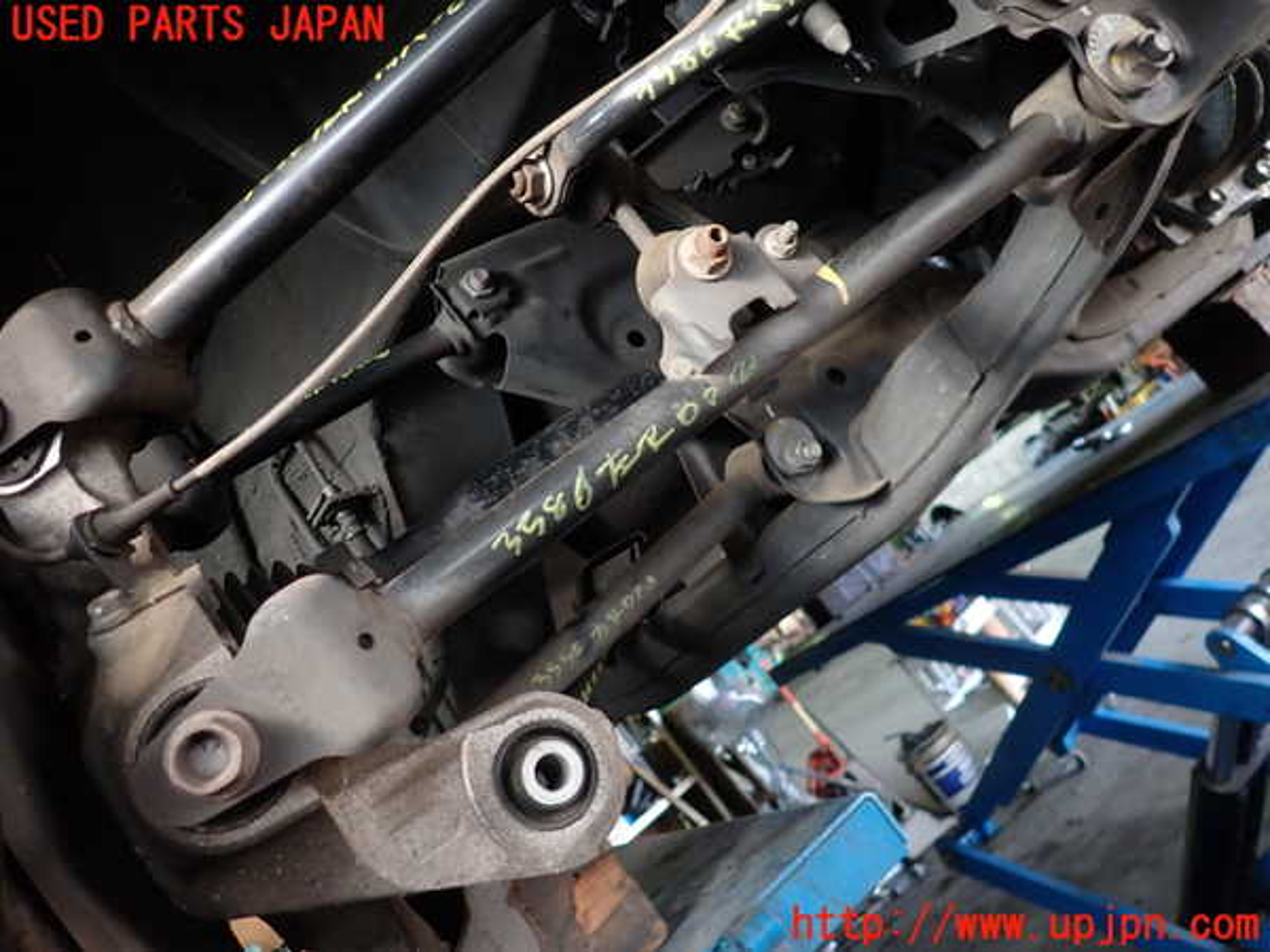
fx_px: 917
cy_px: 476
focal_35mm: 25
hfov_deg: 69.4
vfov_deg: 54.9
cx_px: 635
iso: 200
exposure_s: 1/50
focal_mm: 4.5
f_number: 2
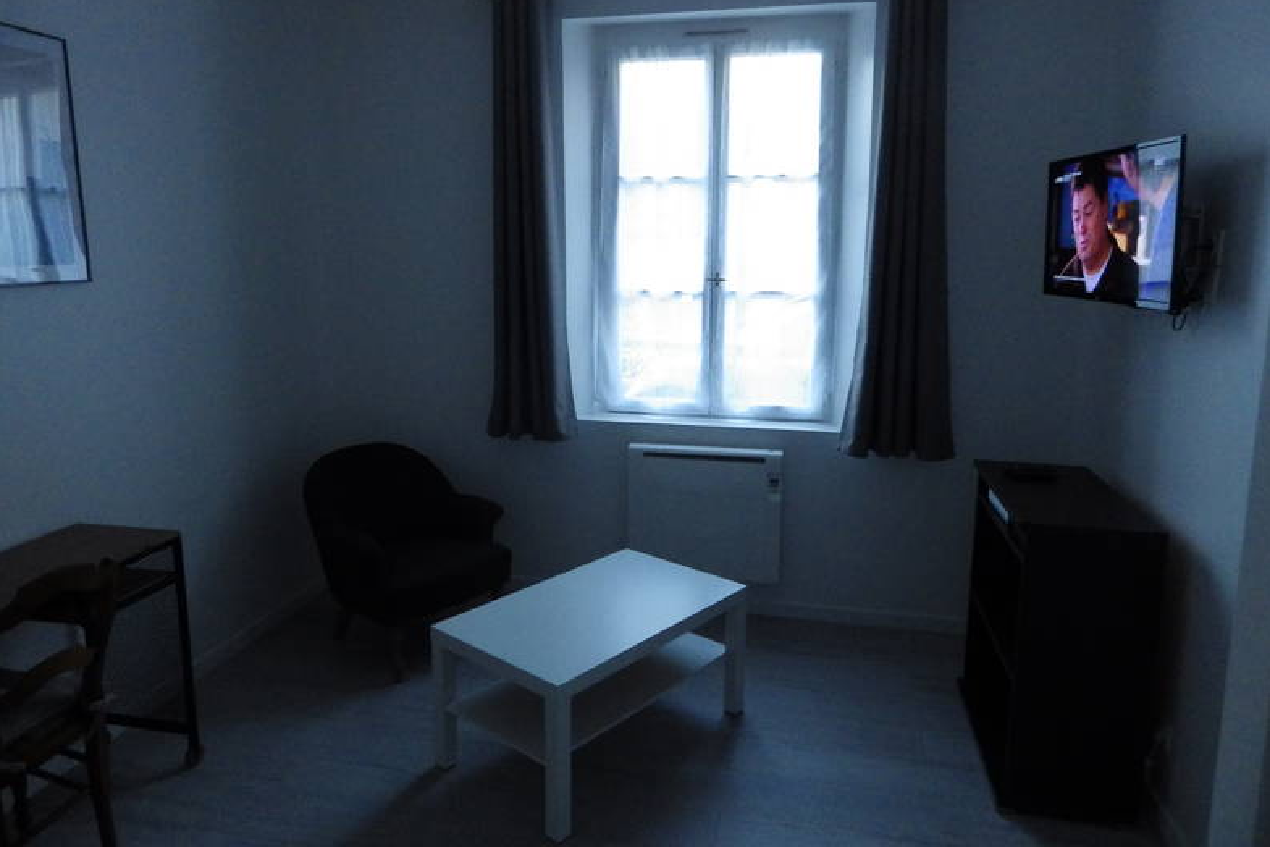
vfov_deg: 55.0
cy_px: 381
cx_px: 635
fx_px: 811
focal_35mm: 23
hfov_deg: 76.1
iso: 640
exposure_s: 1/45
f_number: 3.1
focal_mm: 4
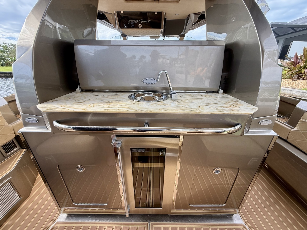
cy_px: 115
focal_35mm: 14
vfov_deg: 85.7
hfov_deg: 102.1
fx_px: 124
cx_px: 154
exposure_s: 1/300
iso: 50
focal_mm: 2.22
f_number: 2.2
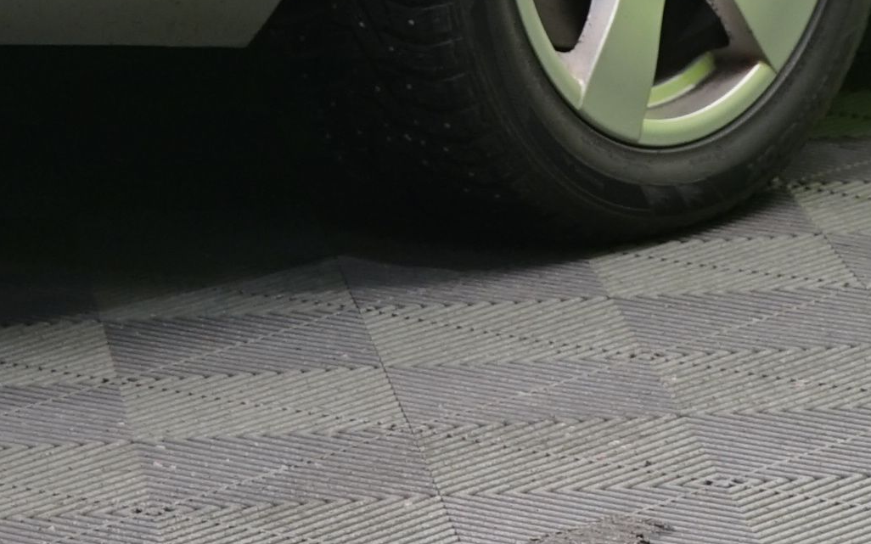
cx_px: 508
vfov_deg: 4.5
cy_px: -636
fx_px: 6788
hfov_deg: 7.3
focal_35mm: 286
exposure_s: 1/6
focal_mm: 48
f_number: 5
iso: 250
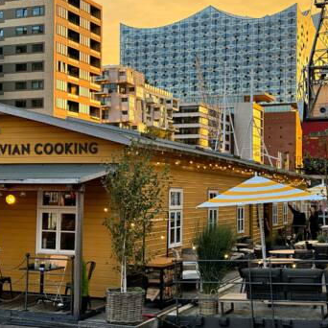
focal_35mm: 62
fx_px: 665
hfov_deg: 27.7
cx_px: 136
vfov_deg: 27.7
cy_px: 152
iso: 100
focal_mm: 6.76
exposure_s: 1/160
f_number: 1.78
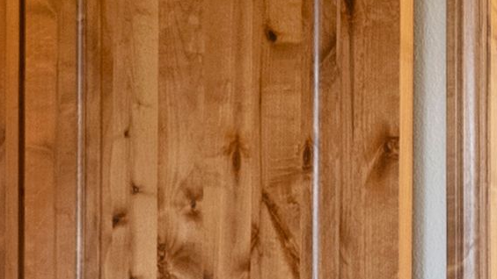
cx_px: -16
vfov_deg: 6.6
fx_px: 2386
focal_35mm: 181
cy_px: 369
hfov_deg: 11.8
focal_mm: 23
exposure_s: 1/5
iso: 640
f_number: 9
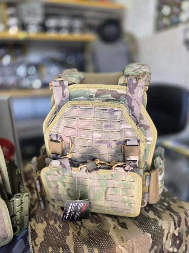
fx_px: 167
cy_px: 126
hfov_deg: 58.9
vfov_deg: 73.9
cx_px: 94
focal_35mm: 23
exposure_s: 1/100
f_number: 1.7
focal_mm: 6.3
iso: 80
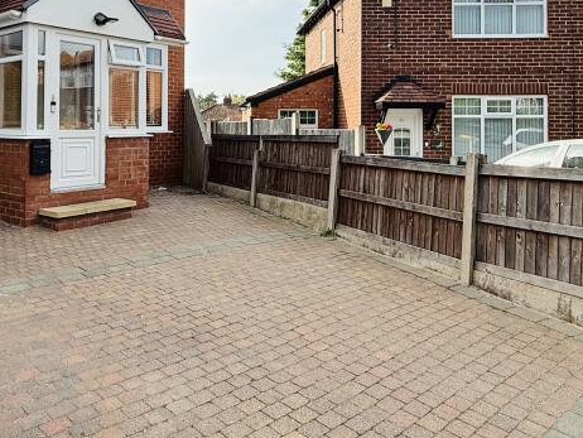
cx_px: 192
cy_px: 116
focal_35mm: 31
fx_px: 522
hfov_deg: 57.0
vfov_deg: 44.2
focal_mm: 2.22
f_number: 2.2
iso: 64
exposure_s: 1/1001
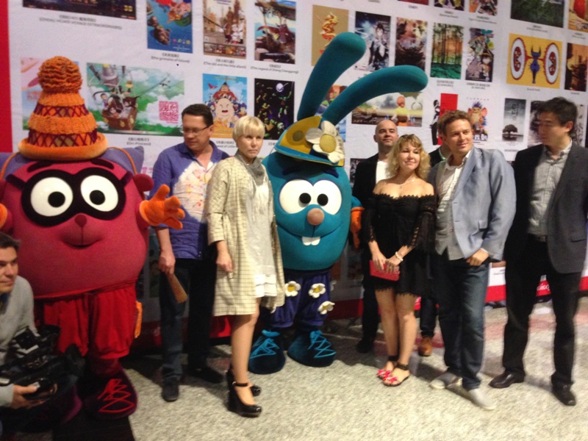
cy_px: 220
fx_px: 561
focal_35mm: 33
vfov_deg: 42.9
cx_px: 294
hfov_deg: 55.4
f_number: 2.4
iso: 400
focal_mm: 4.12
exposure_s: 1/17
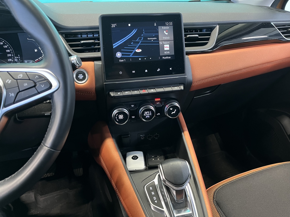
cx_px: 145
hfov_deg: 67.3
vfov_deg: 53.1
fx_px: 218
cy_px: 108
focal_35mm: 26
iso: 500
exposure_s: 1/33
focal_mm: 5.1
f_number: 1.6
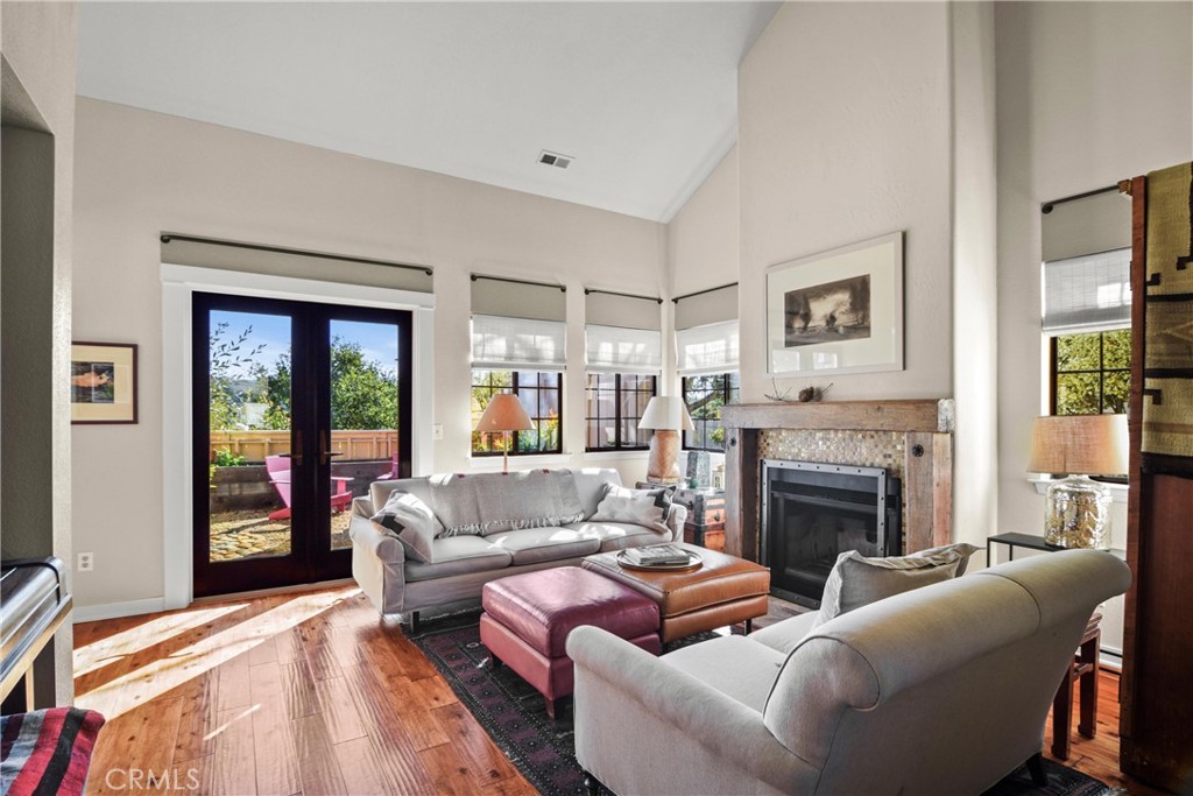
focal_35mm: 16
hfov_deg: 95.0
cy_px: 398
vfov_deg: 72.1
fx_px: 547
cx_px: 596
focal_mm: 11
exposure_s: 1/3
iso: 100
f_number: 9
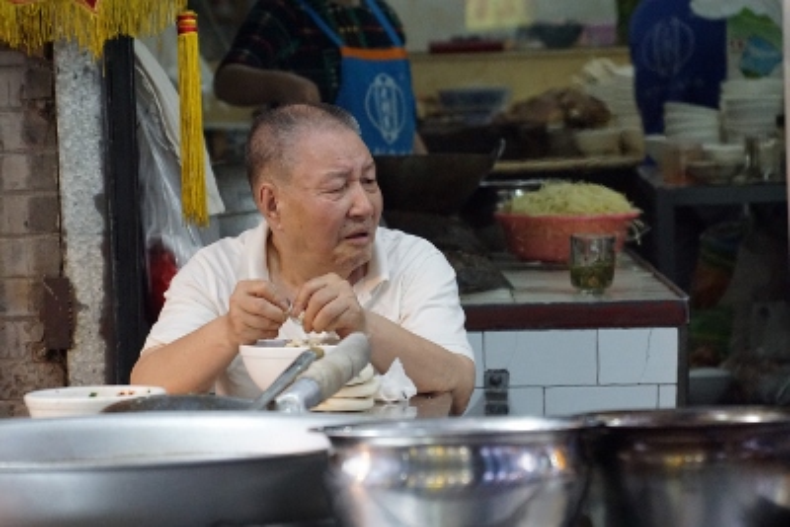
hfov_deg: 10.2
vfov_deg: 6.8
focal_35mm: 202
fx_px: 4445
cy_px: 264
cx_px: 395
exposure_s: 1/400
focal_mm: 135
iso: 3200
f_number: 5.6
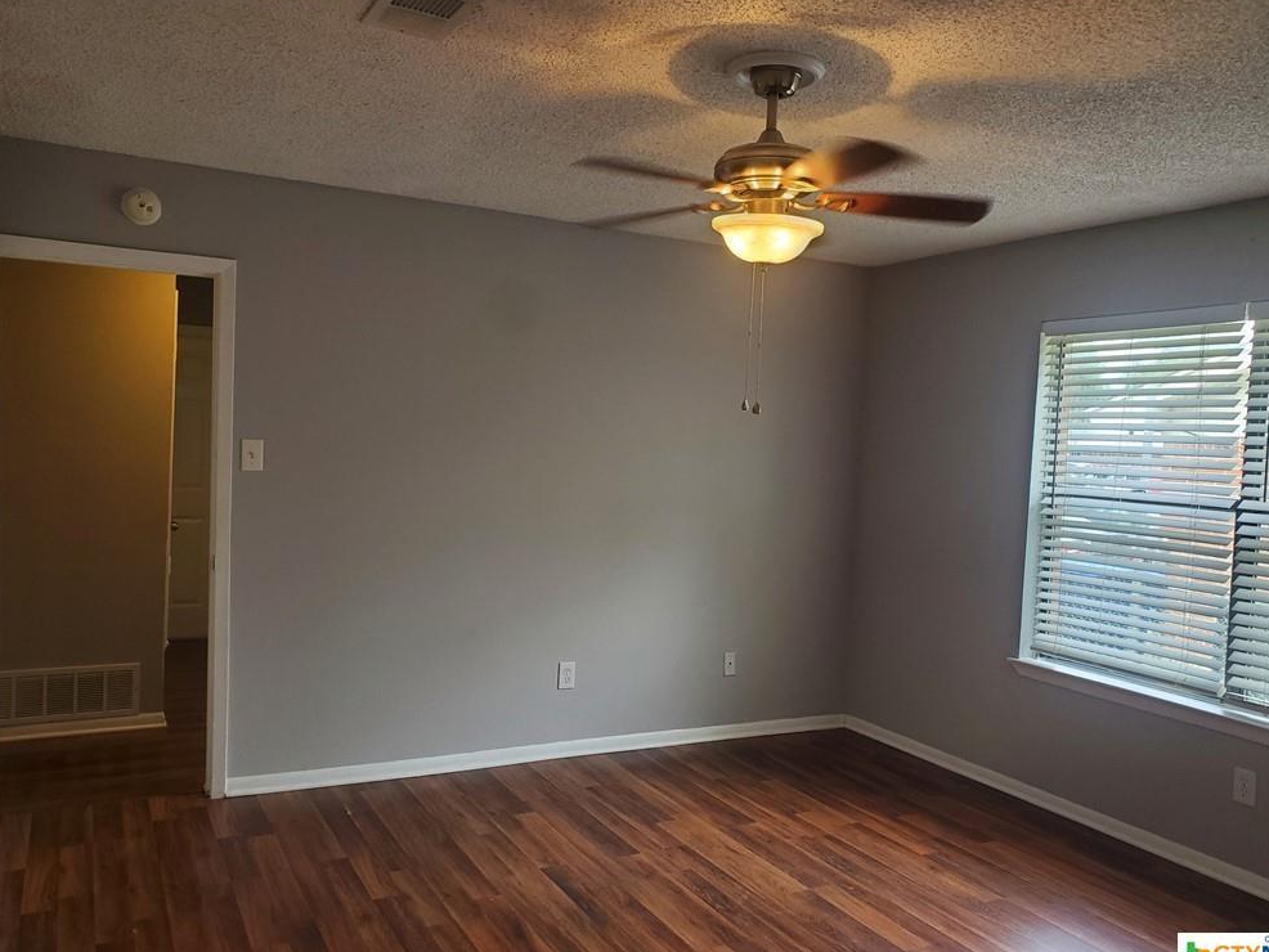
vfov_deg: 51.4
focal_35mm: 27
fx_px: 990
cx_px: 650
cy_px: 482
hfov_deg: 65.3
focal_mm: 4.3
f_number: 2.4
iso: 125
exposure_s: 1/120
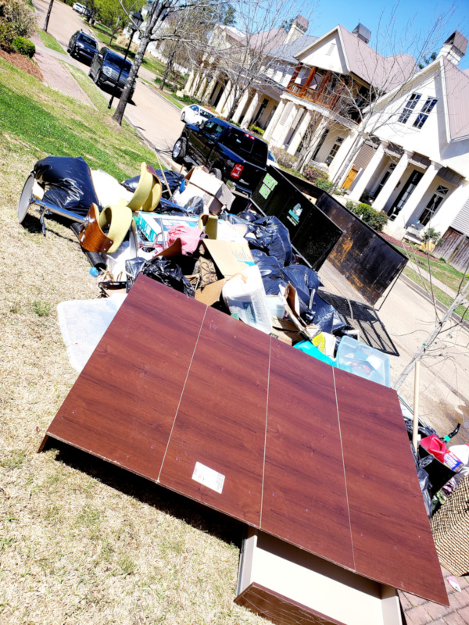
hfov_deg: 53.1
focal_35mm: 26
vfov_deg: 67.3
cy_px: 312
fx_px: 470
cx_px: 234
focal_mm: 4.3
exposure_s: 1/1154
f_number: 2.4
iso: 50
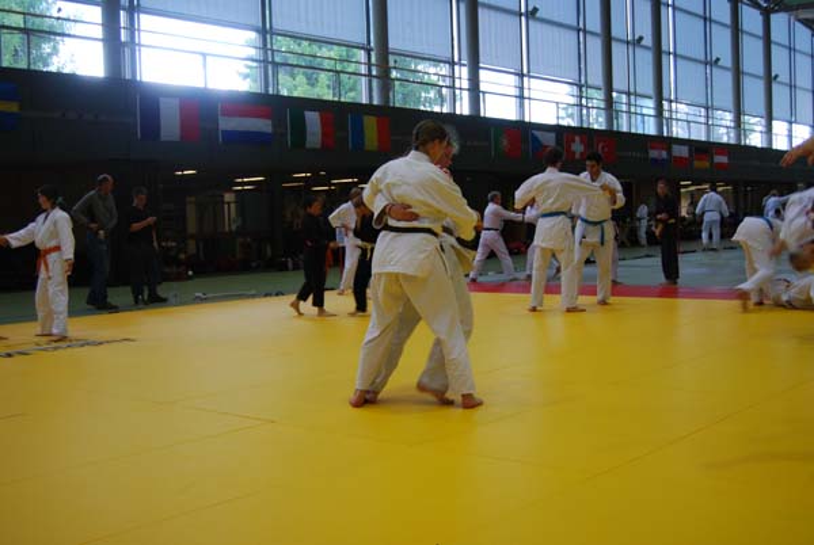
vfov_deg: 32.0
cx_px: 407
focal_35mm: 42
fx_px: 951
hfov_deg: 46.3
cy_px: 272
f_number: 4.2
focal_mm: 28
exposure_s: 1/50
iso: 200
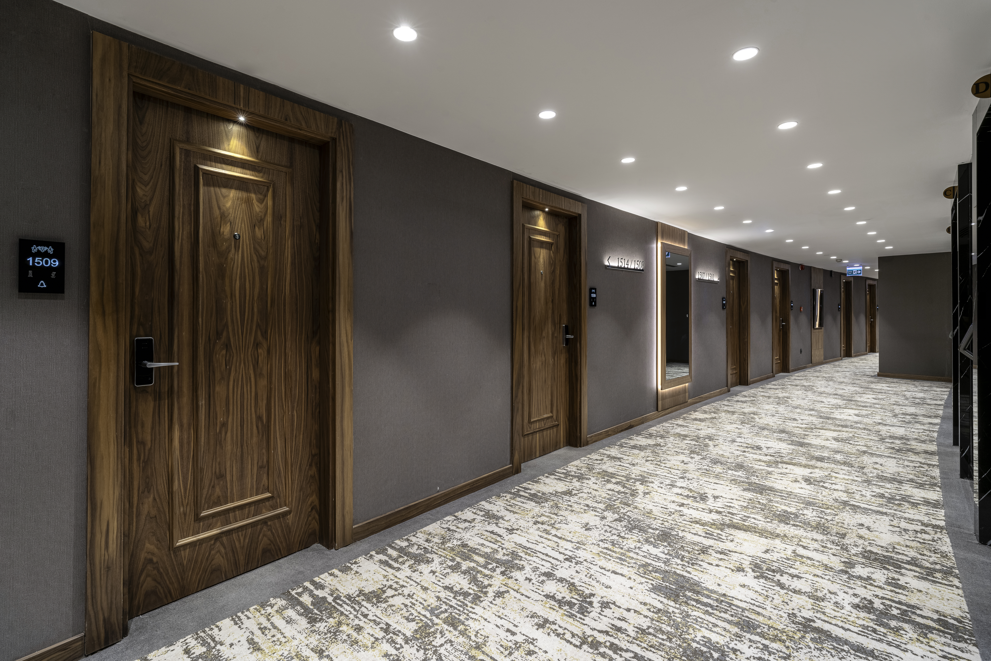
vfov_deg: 73.8
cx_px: 496
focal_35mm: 16
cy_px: 330
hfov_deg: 96.7
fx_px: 440
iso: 250
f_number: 10
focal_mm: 16
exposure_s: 1/20
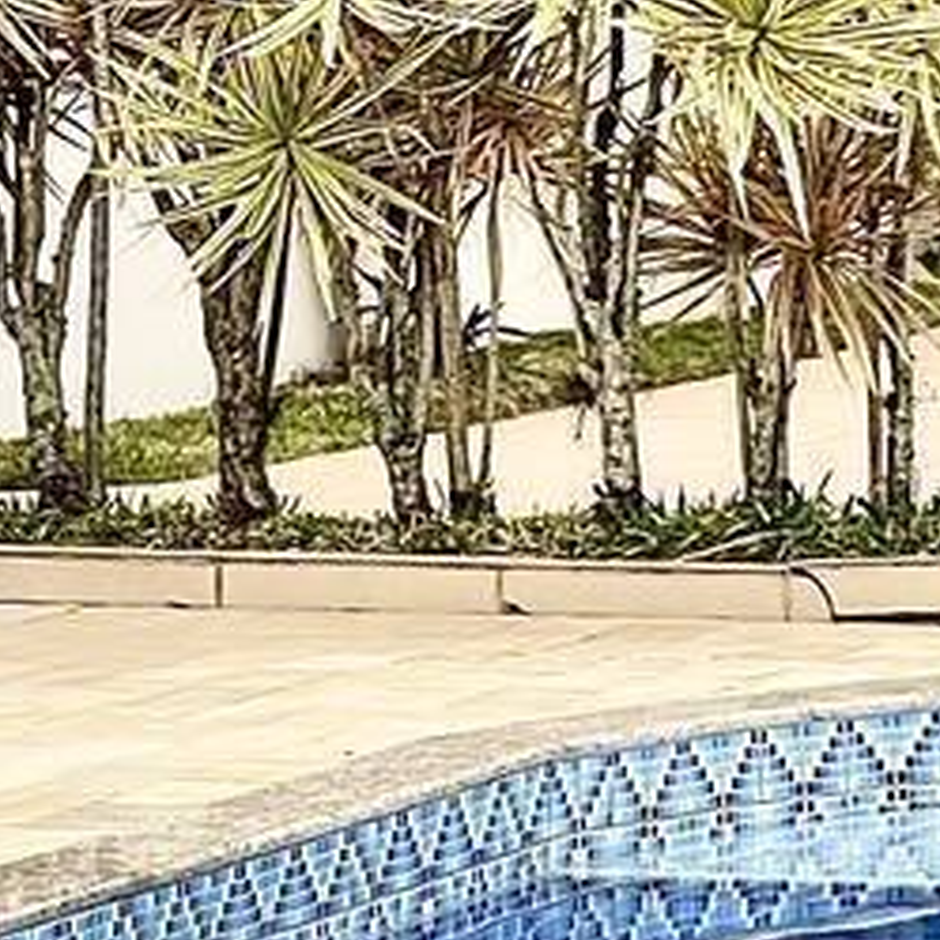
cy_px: -140
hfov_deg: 5.3
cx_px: -400
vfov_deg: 5.3
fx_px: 10046
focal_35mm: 327
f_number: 2.2
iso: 20
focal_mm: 7.5
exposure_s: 1/268
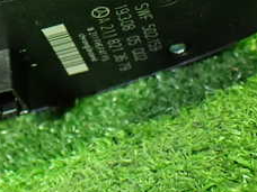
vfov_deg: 18.2
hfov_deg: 23.8
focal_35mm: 79
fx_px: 587
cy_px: 0
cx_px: 8
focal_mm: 5.4
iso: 1000
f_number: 2.3
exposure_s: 1/30
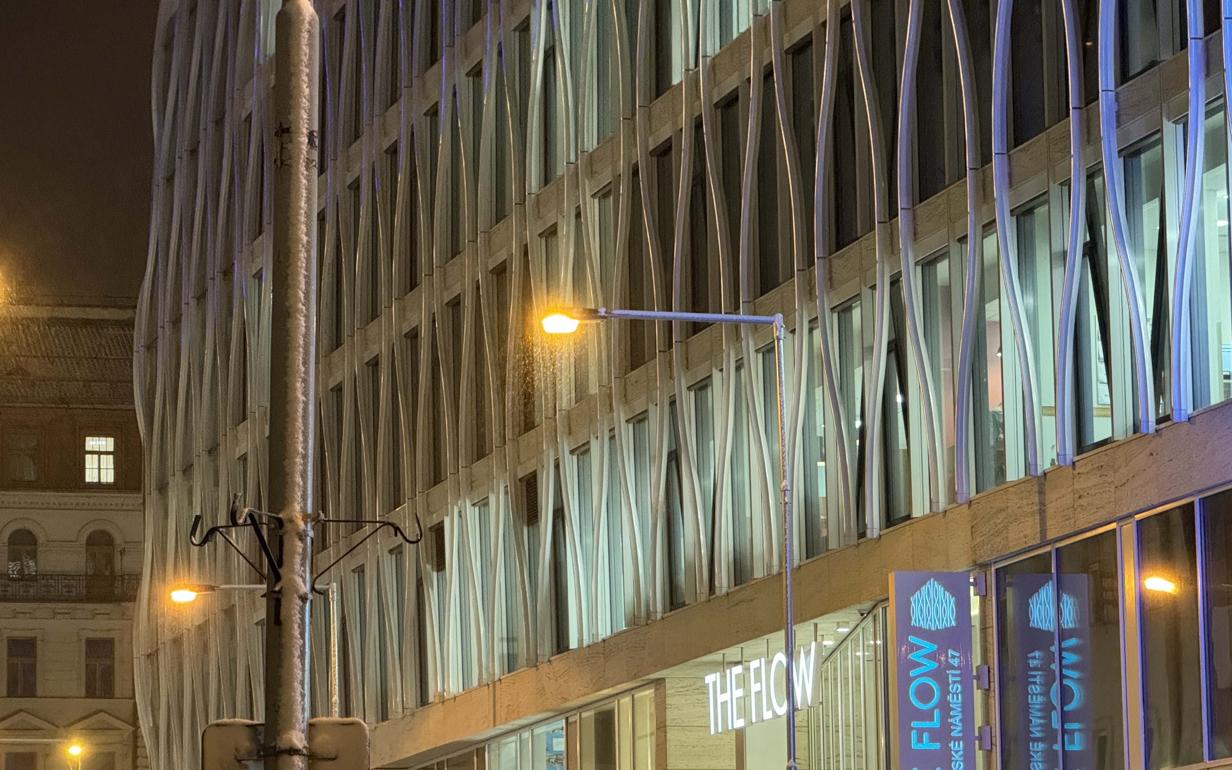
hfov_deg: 15.7
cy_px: 434
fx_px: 4466
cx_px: 625
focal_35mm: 133
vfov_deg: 9.9
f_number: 2.8
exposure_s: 1/33
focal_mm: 15.66
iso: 800
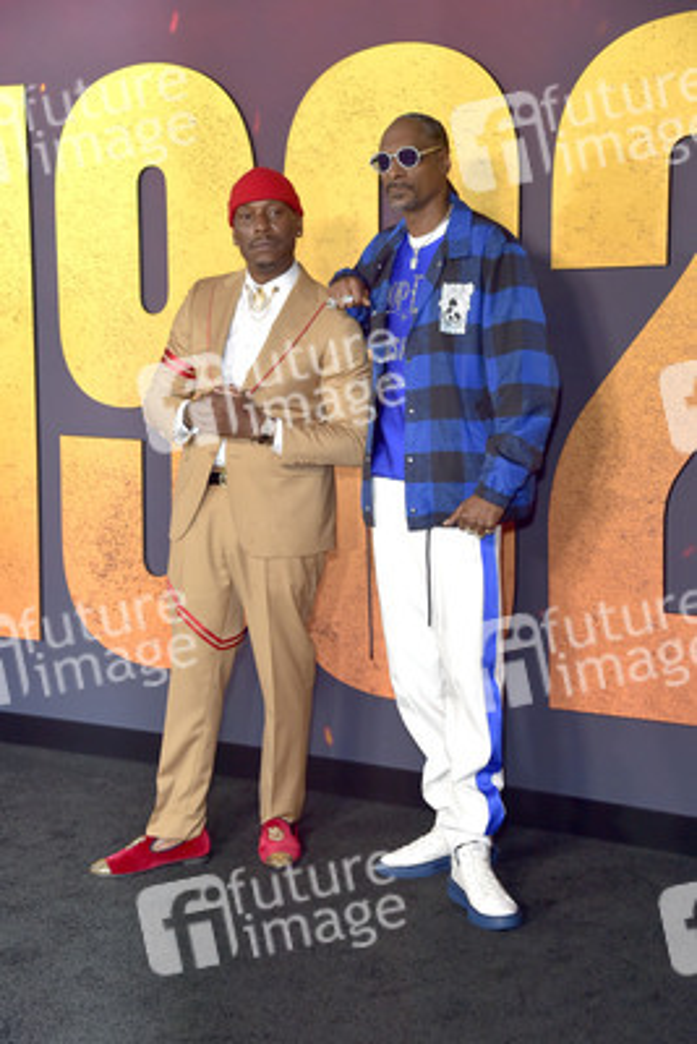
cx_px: 348
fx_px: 1886
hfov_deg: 20.9
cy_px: 522
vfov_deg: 30.9
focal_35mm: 65
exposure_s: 1/250
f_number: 6.3
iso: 800
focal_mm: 65
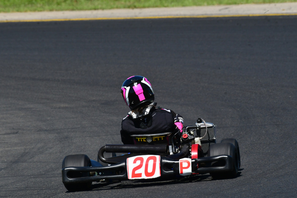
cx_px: 148
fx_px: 6189
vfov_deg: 1.8
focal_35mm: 750
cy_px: 99
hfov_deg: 2.7
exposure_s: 1/640
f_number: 13
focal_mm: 500
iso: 500
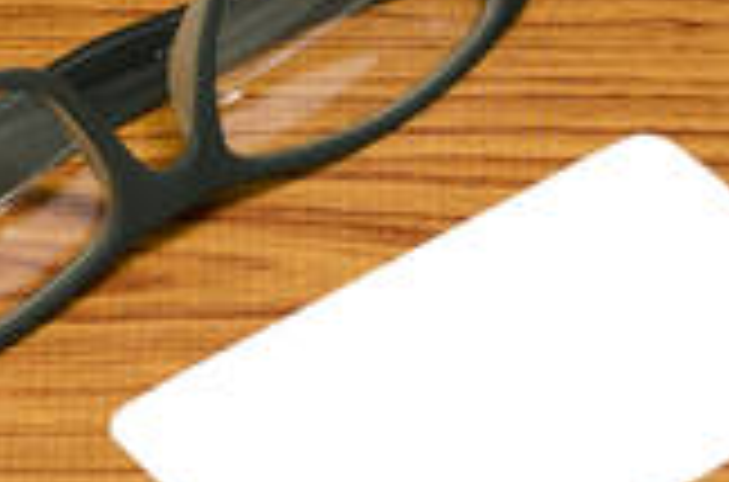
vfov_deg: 6.6
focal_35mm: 208
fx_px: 4200
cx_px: 382
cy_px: 239
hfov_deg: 9.9
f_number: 8
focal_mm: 50
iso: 100
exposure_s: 5
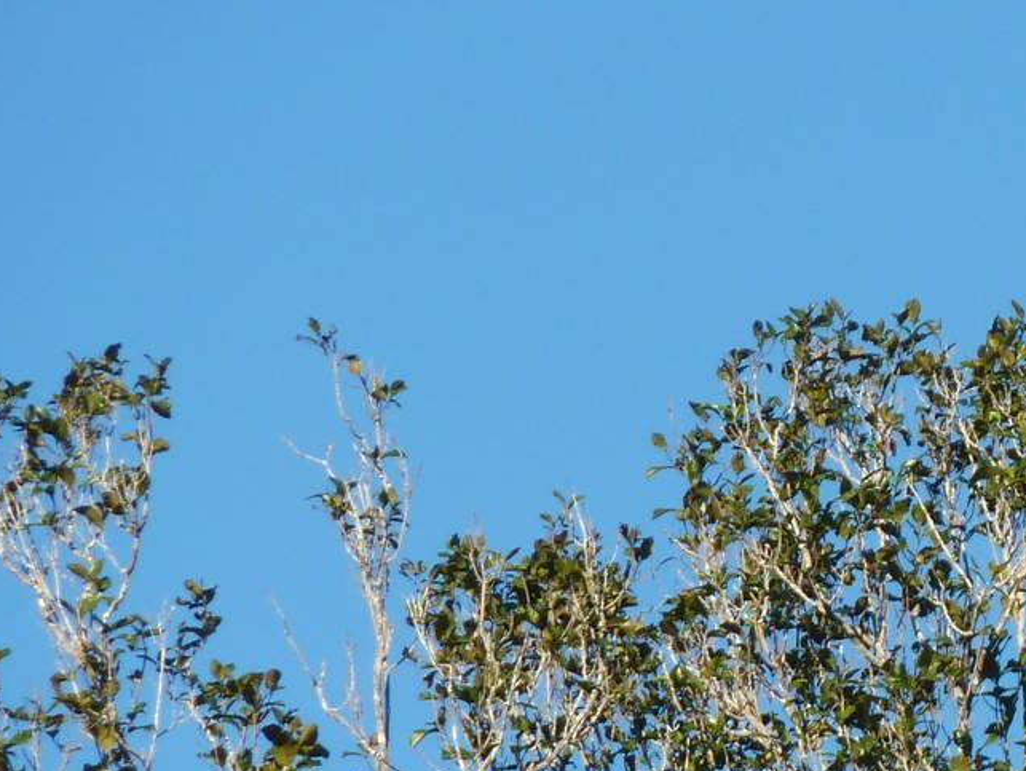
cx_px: 1165
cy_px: 662
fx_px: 22123
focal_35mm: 746
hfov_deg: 2.7
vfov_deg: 2.0
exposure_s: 1/320
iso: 80
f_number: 4.9
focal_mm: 49.2
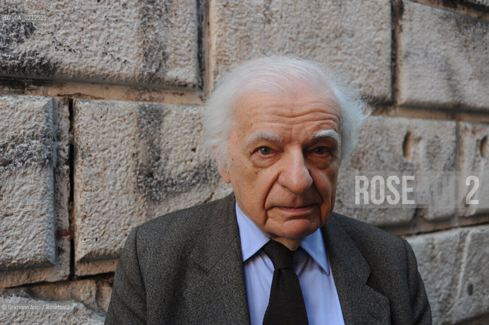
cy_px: 162
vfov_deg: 37.8
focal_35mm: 35
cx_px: 244
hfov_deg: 54.5
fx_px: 475
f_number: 4.5
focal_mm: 35
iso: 200
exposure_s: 1/125
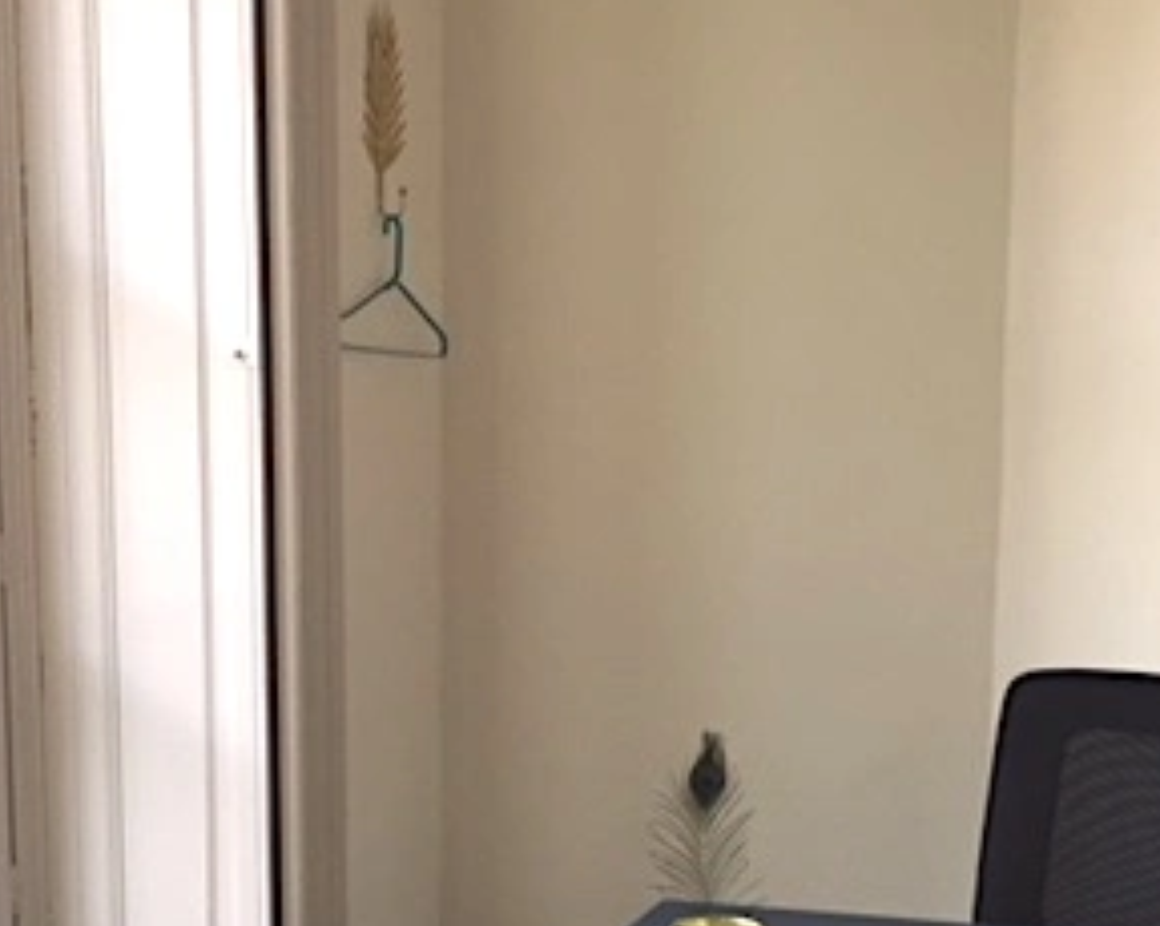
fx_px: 2161
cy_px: 785
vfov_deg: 23.7
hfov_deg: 29.8
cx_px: 802
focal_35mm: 63
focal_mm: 4.15
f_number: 2.2
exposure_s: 1/33
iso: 40
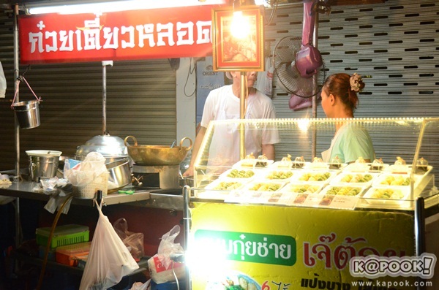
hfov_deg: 32.0
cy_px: 145
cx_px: 220
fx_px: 766
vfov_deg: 21.5
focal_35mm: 63
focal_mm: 42
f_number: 4.5
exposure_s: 1/250
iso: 4000
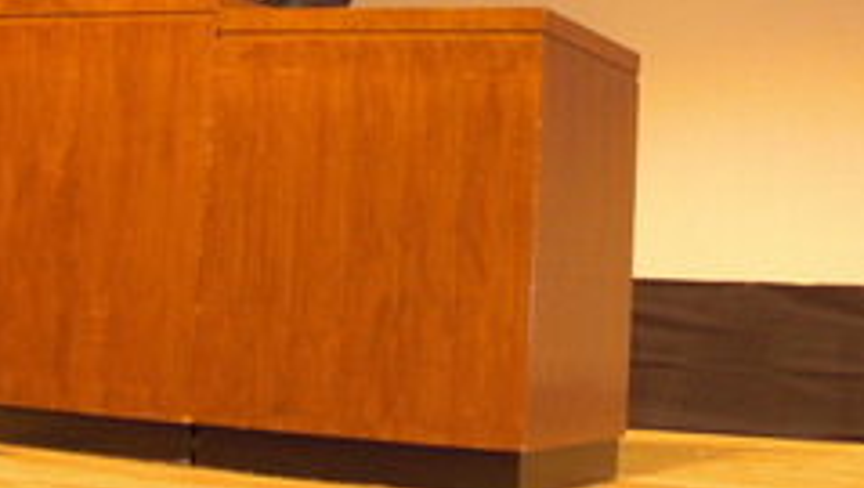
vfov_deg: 14.6
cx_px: 289
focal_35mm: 82
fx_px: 1880
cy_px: 9
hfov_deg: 25.7
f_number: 2.8
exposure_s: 1/60
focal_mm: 6.3
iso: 200
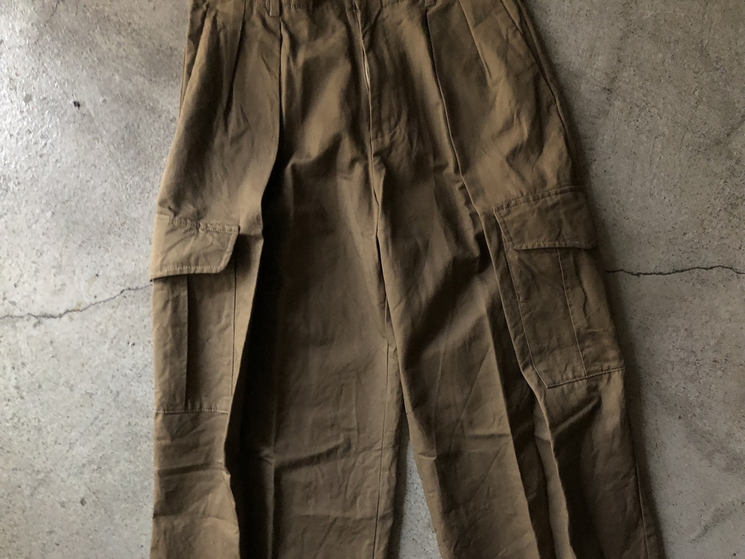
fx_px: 603
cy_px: 280
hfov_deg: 63.4
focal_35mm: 28
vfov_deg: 49.7
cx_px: 372
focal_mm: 4
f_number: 1.8
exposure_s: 1/4
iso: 160
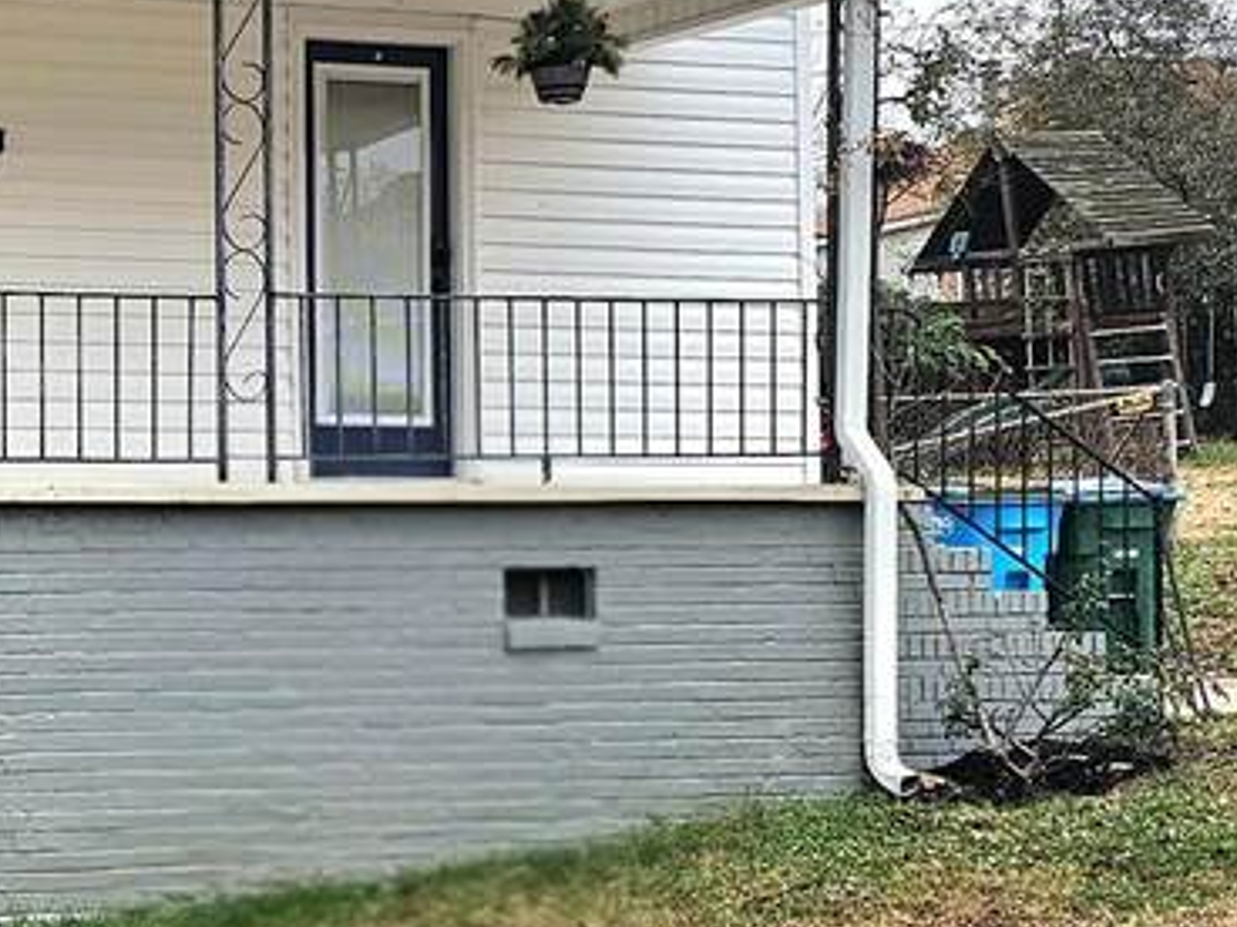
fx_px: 2859
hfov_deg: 22.3
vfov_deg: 18.4
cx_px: -296
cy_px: 544
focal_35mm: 80
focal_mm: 6.3
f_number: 1.7
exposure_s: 1/182
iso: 80
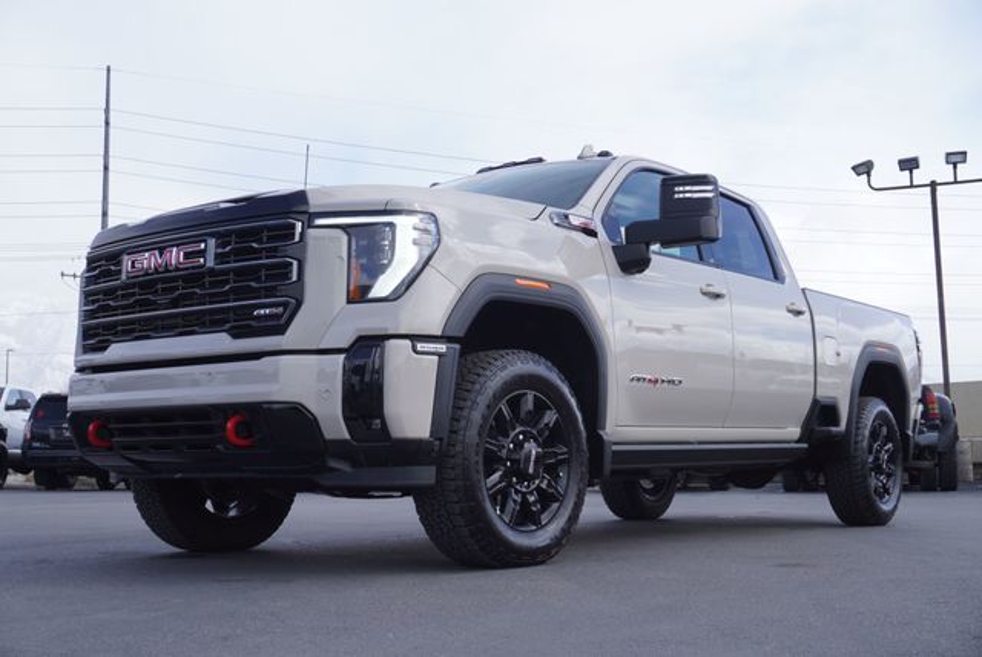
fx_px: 1147
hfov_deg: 46.4
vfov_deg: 32.0
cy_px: 328
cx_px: 491
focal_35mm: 42
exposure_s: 1/200
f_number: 8
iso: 100
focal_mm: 28
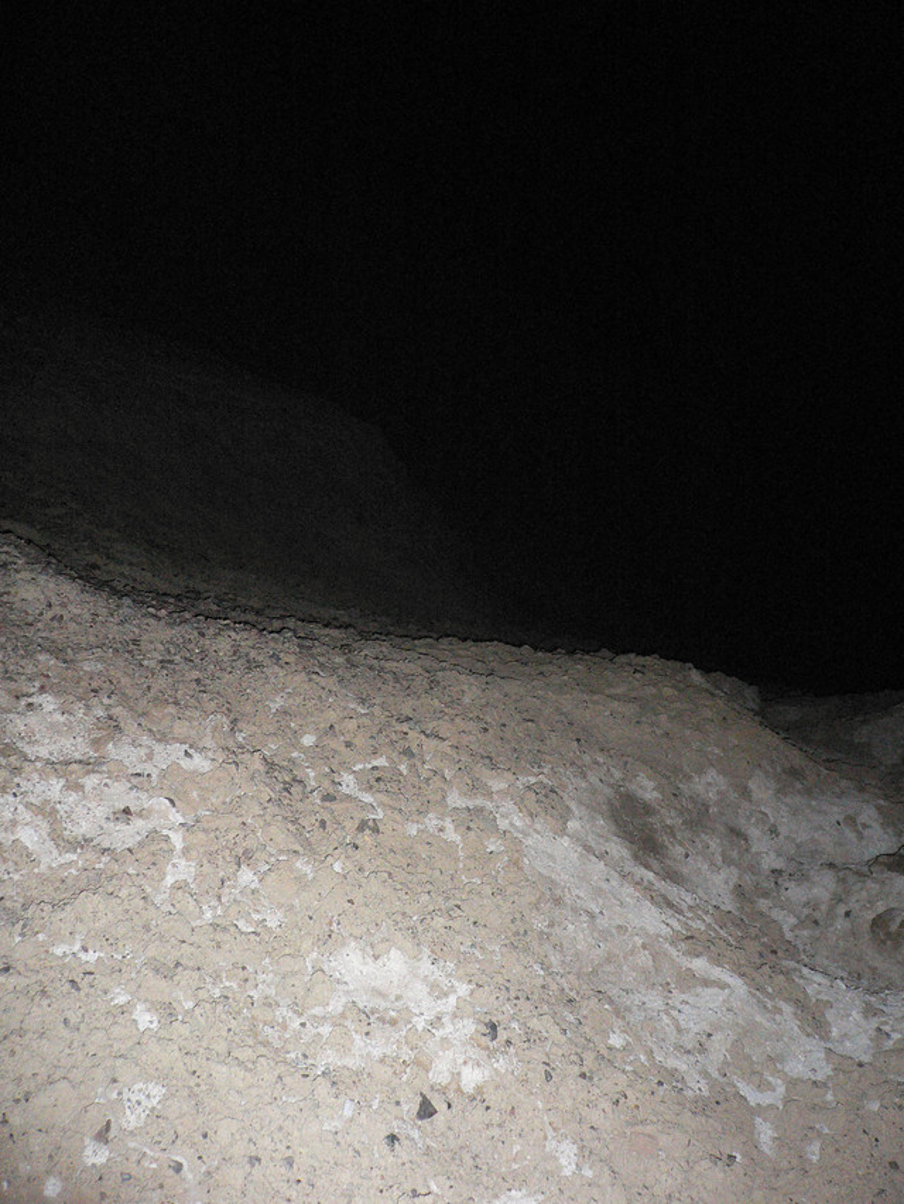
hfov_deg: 40.7
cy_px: 602
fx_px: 1218
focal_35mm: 35
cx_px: 452
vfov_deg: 52.6
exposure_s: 1/60
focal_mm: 5.8
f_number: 2.8
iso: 400
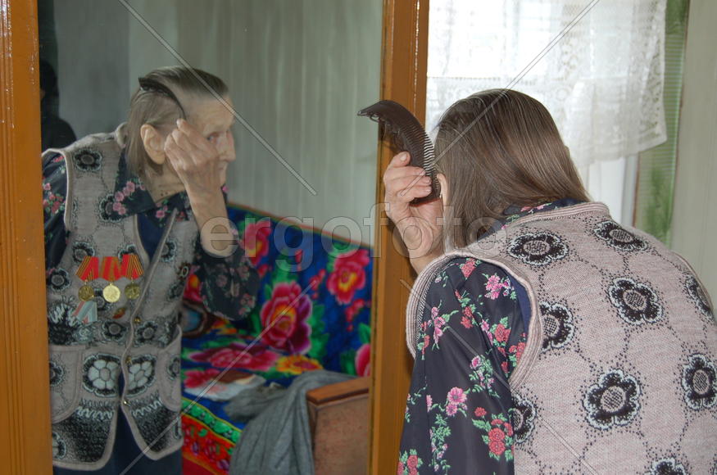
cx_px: 358
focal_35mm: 48
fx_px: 954
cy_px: 238
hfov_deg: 41.2
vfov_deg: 28.0
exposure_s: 1/60
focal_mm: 32
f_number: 4.5
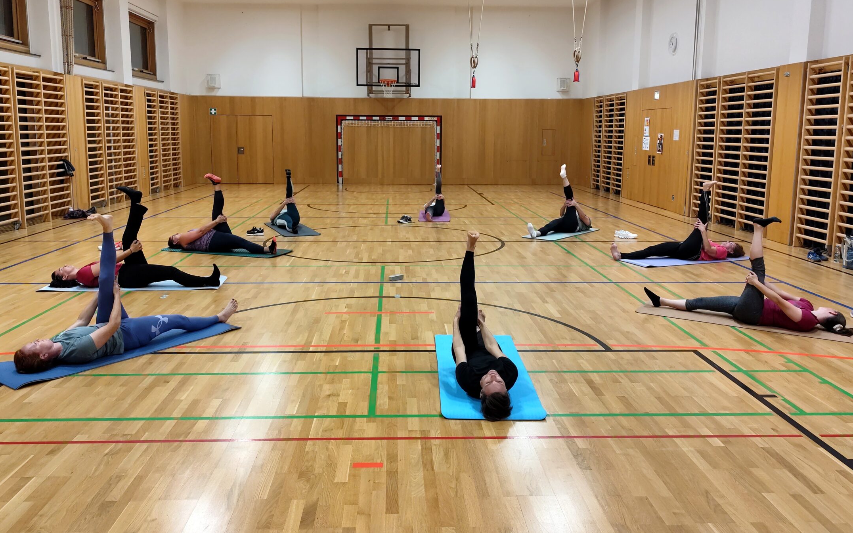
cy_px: 239
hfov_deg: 64.6
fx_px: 674
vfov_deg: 43.1
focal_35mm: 29
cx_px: 411
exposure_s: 1/100
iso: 640
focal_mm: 6.14
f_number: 1.65
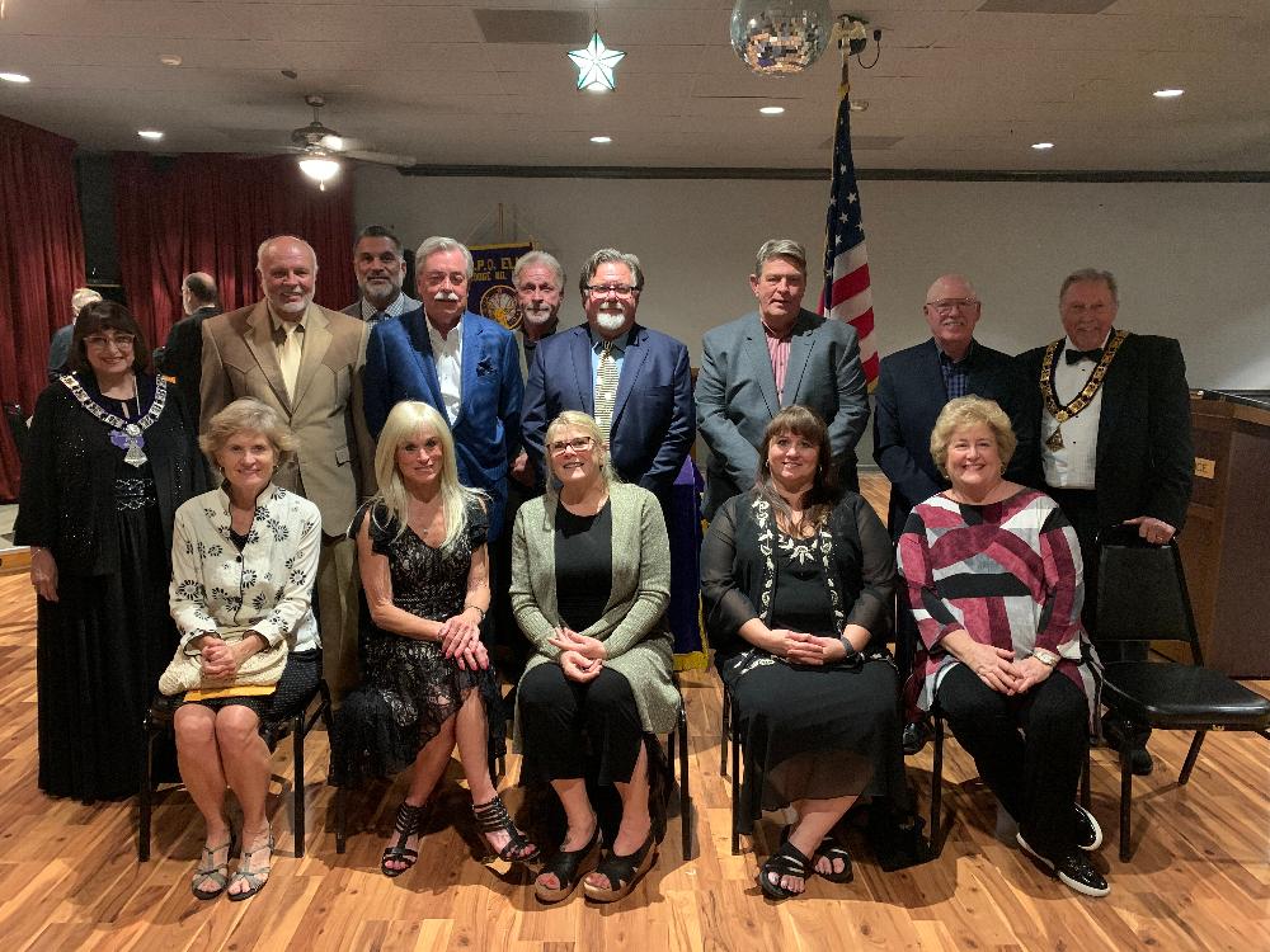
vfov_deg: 53.1
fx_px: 954
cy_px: 476
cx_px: 635
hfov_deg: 67.3
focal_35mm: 26
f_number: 1.8
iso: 800
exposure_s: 1/30
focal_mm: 4.25
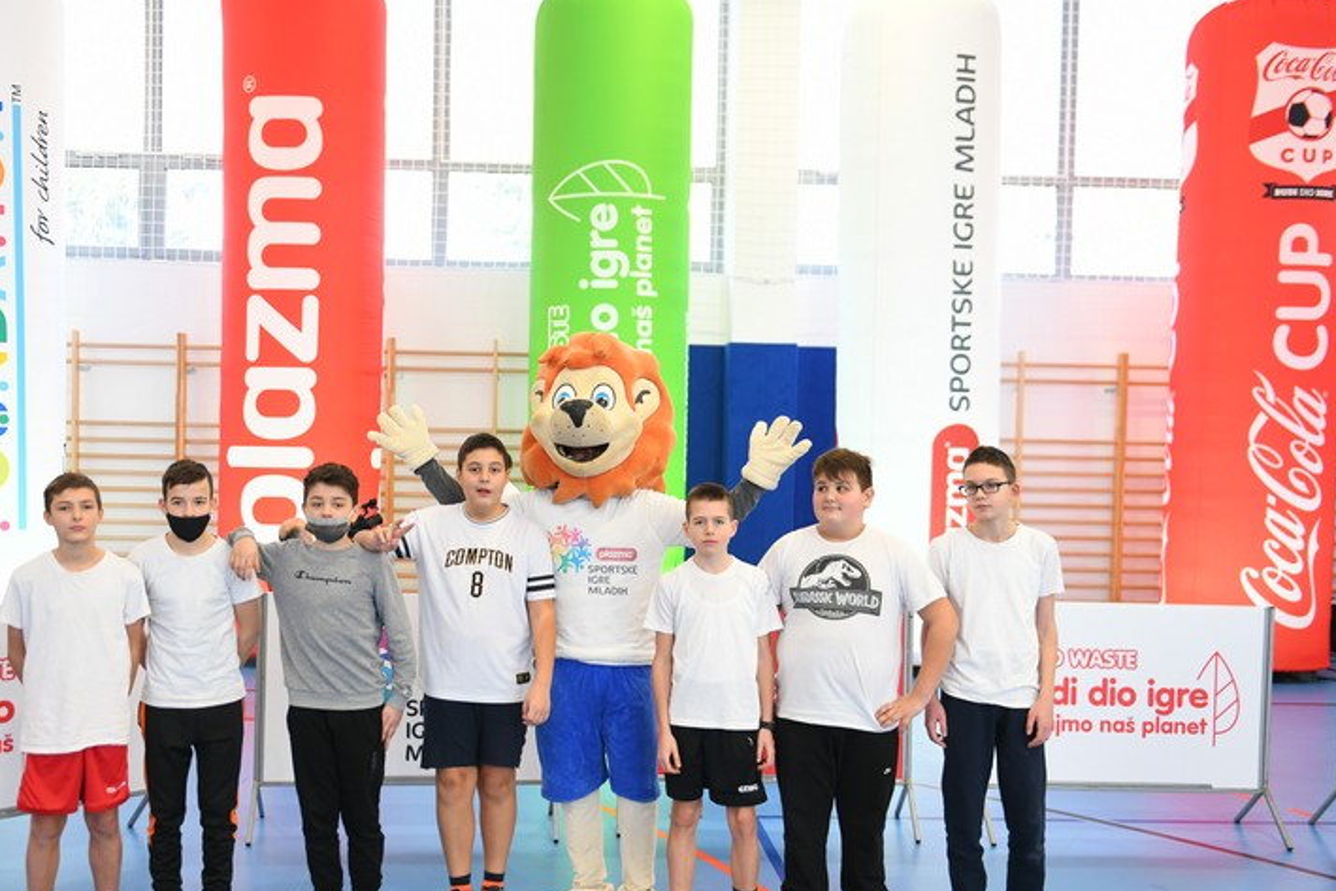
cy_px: 510
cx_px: 575
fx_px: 1373
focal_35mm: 37
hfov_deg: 51.7
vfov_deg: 35.9
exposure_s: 1/200
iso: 1000
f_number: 2.8
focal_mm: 32
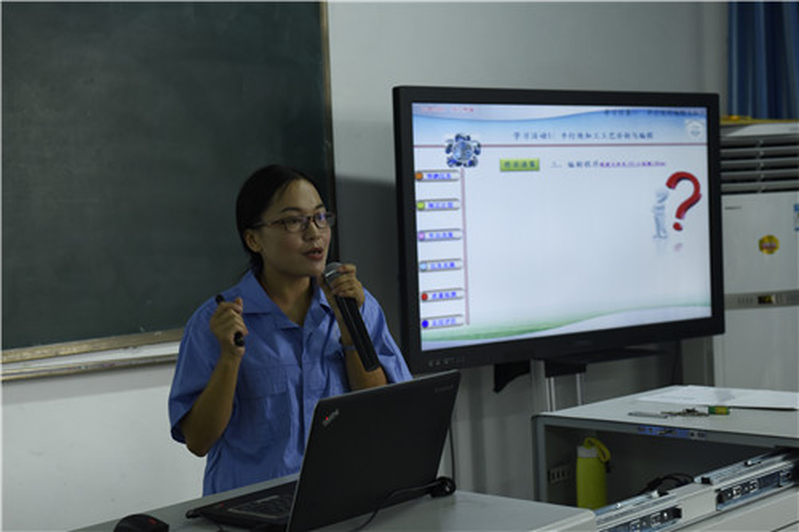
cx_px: 400
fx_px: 1331
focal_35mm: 60
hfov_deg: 33.4
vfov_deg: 22.6
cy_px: 266
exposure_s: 1/60
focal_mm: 60
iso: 1000
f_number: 5.6
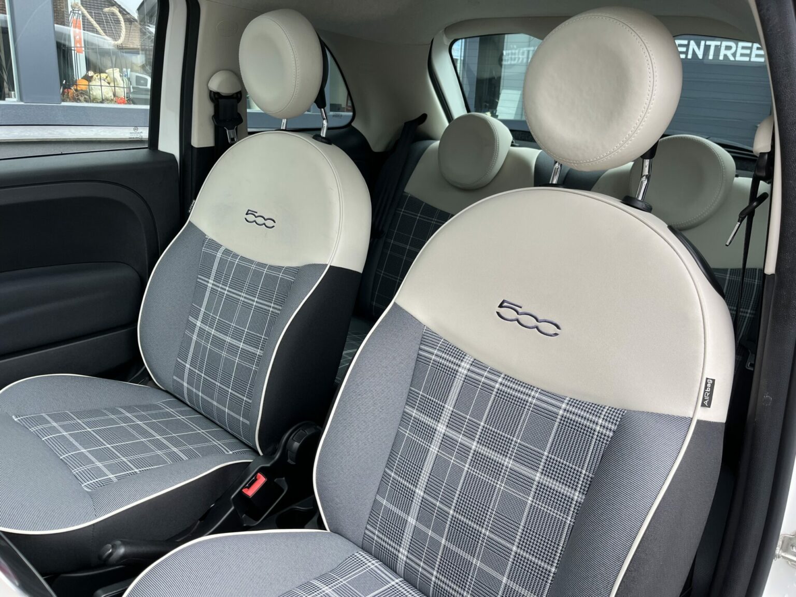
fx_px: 598
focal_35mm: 26
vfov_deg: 53.1
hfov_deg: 67.3
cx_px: 398
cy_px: 298
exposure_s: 1/122
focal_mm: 5.1
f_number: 1.6
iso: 50
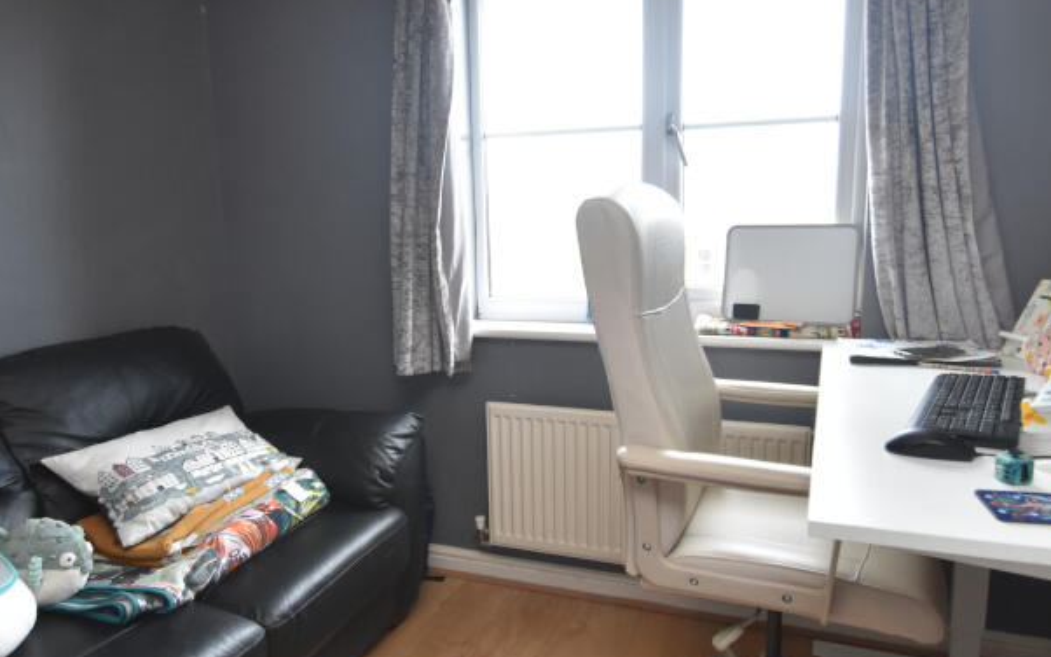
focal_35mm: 26
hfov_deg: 70.4
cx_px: 517
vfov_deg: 47.6
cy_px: 329
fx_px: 745
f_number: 3.5
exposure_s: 1/250
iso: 800
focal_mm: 10
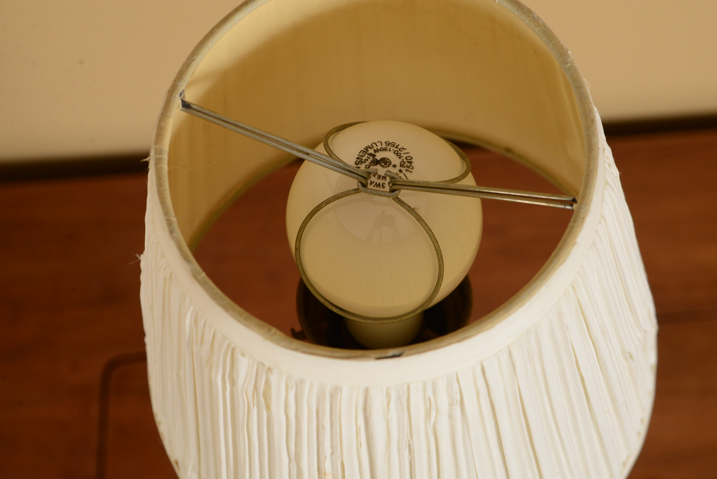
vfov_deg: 19.5
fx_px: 1395
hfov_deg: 28.8
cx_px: 358
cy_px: 240
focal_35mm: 70
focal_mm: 70
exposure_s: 1/160
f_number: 10
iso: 1600
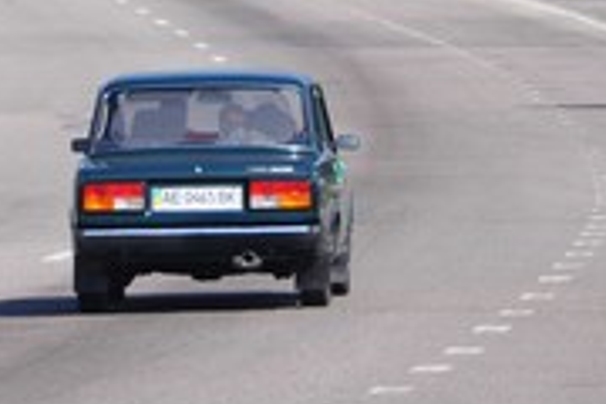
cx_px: 476
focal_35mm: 923
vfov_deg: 1.5
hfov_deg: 2.2
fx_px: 15536
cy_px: -167
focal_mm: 200
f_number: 10
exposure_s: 1/320
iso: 200
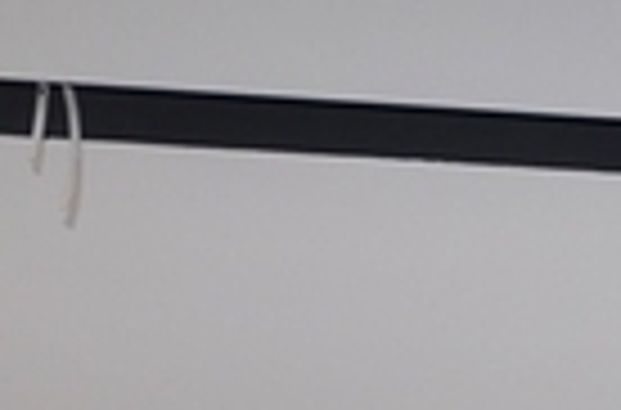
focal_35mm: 79
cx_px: 839
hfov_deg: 22.6
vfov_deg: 13.0
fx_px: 1358
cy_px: 987
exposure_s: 1/160
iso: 400
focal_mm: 10
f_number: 7.1
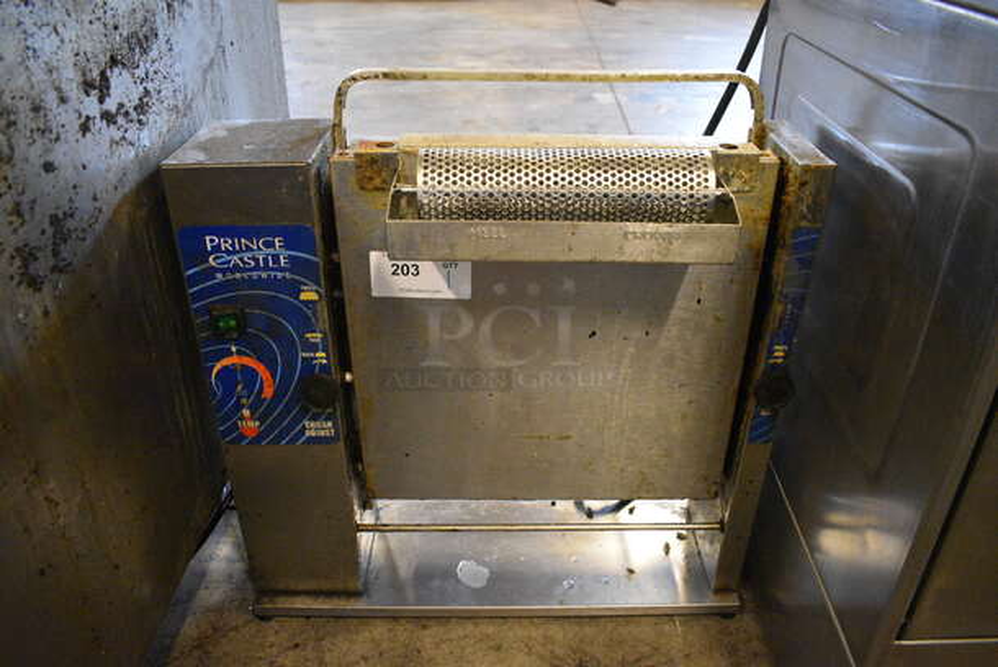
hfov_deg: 67.3
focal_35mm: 27
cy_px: 334
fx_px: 749
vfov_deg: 48.0
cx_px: 499
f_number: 3.5
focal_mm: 18
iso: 7200
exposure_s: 1/125
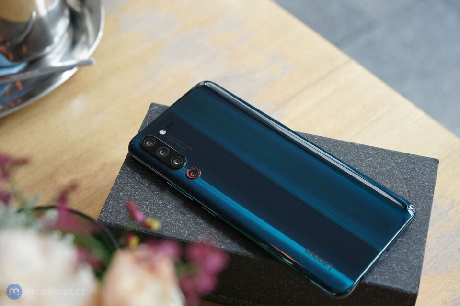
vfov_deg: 24.6
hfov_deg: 36.2
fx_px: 703
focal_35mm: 55
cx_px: 230
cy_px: 153
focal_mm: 55
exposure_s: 1/250
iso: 4000
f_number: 5.6
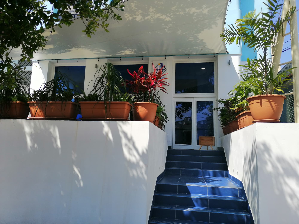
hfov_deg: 65.3
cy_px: 112
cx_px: 150
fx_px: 233
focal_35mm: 27
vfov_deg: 51.4
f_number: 1.8
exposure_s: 1/1362
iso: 50
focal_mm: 3.95
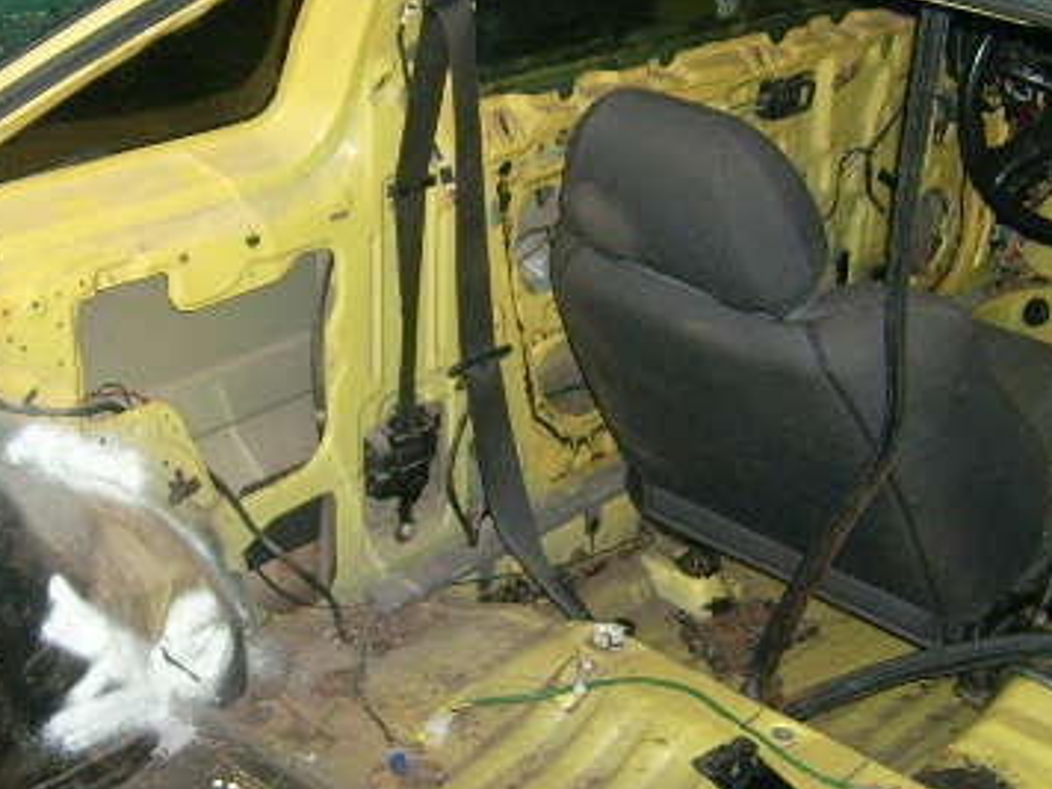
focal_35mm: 63
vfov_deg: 23.3
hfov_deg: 30.6
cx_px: 405
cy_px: 461
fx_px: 1915
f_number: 2.8
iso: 100
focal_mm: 5.95
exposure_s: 1/60
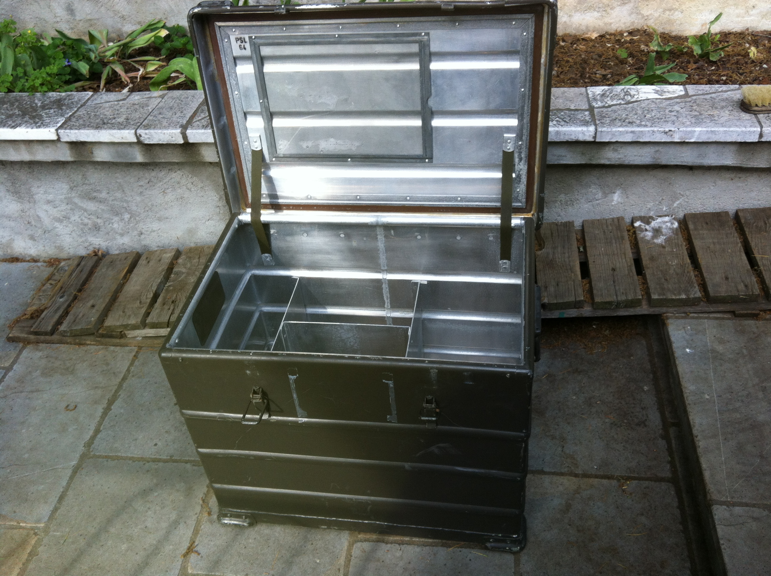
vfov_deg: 40.6
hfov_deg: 52.7
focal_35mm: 35
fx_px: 778
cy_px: 288
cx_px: 386
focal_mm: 3.85
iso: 80
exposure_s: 1/158
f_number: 2.8
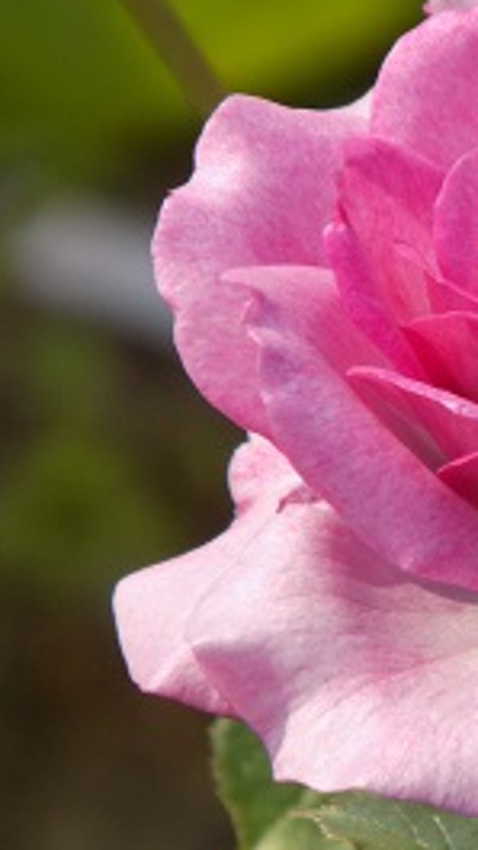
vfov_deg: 1.9
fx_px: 25988
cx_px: 571
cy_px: 343
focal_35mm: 1153
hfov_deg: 1.1
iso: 80
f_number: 5.9
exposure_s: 1/250
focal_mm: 104
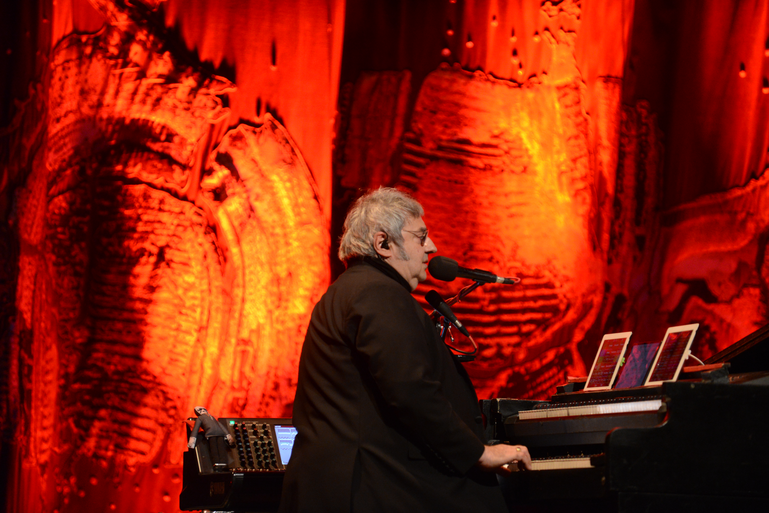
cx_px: 384
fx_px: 4274
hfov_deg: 10.3
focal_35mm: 200
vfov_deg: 6.9
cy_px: 256
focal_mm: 200
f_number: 2.8
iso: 3200
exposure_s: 1/125
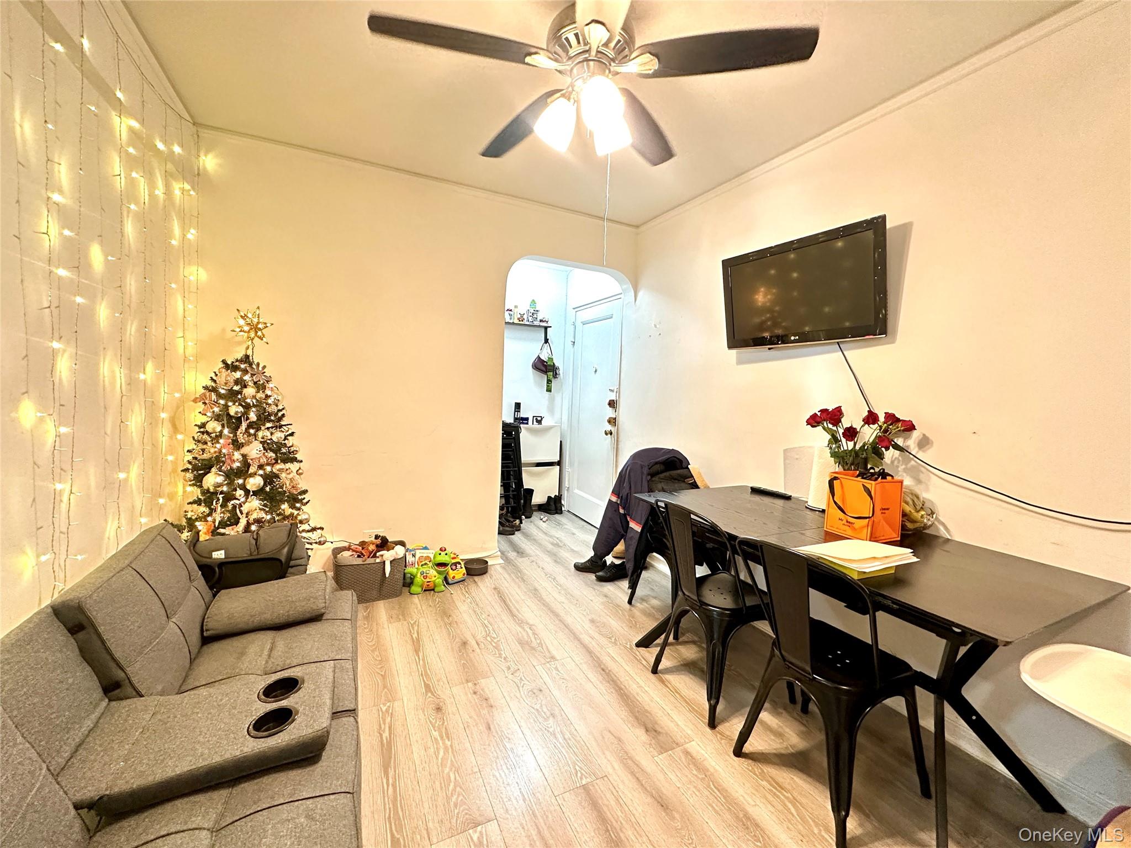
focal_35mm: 14
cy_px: 424
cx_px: 566
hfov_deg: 102.1
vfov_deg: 85.7
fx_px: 457
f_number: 2.2
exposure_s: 1/60
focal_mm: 2.22
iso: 640
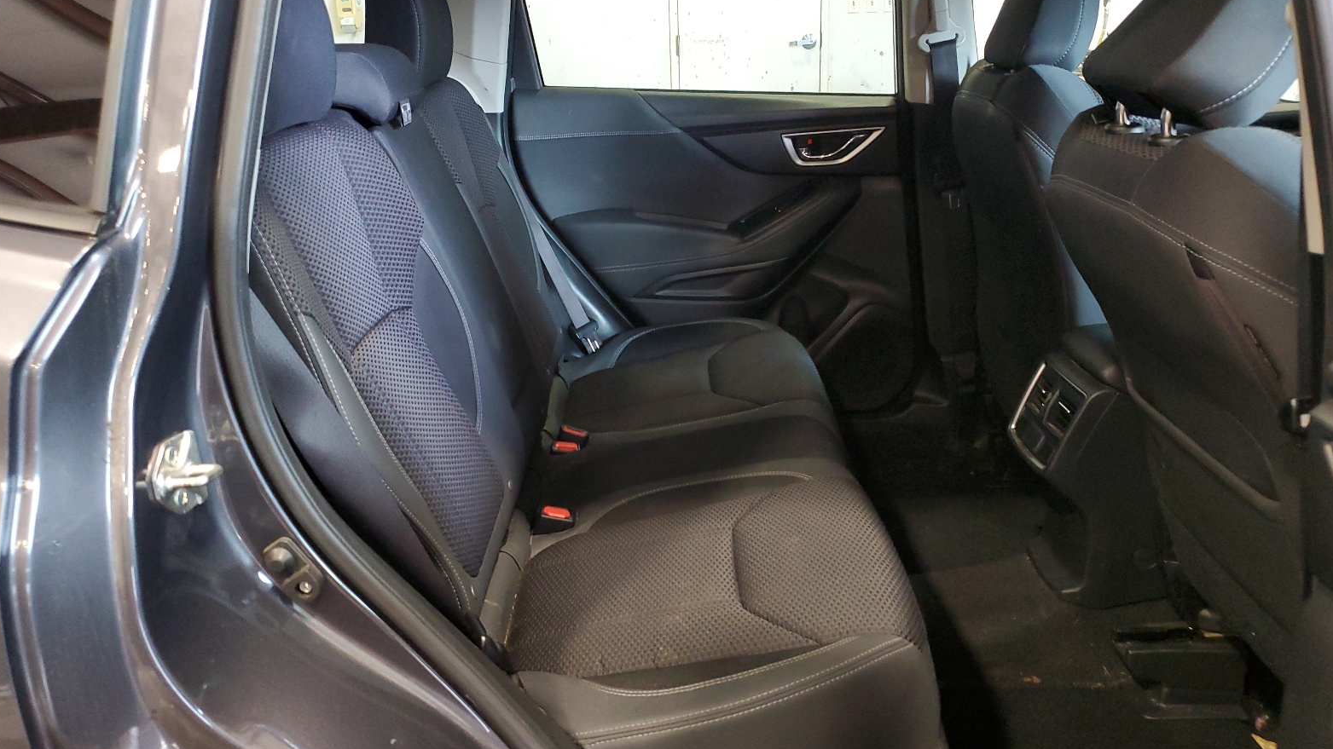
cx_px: 669
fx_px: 1025
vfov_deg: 40.2
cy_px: 396
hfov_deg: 66.1
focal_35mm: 29
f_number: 1.5
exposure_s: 1/40
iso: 284
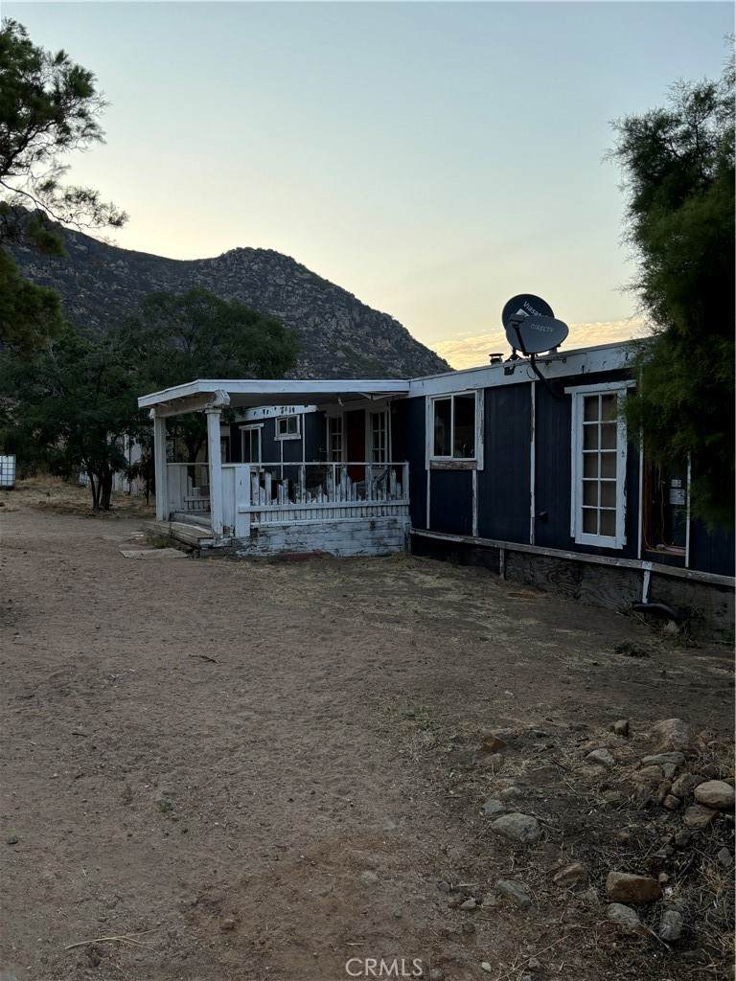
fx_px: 737
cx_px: 368
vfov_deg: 67.3
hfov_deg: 53.1
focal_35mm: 26
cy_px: 490
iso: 50
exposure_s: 1/970
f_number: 1.6
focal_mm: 5.96
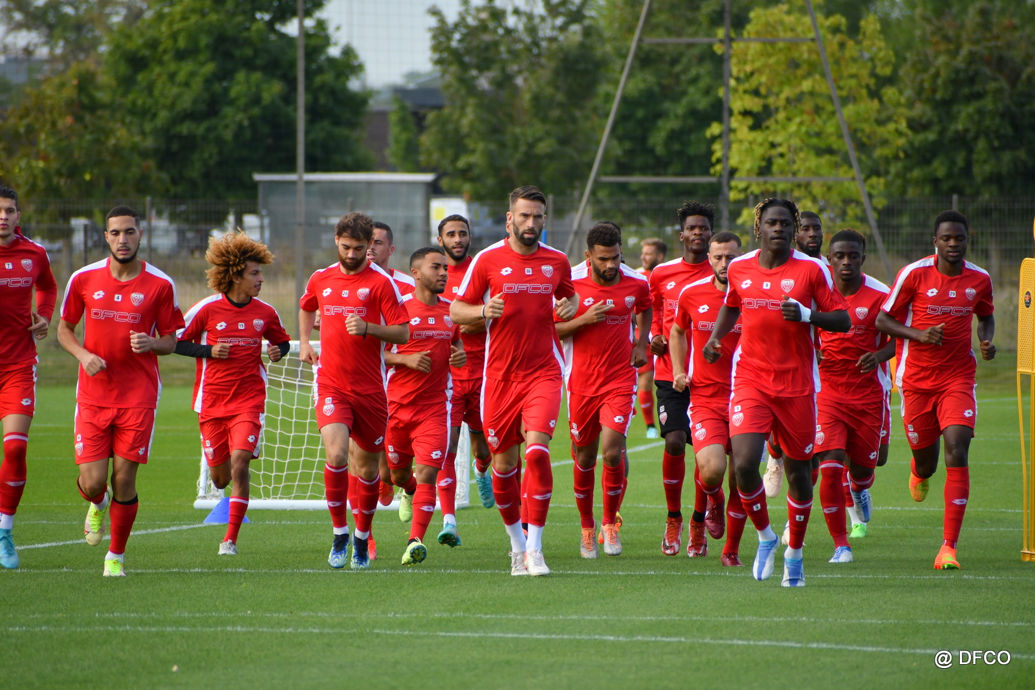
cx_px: 518
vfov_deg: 3.1
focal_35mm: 450
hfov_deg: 4.6
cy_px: 345
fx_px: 12938
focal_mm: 300
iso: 560
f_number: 6.3
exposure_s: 1/1000
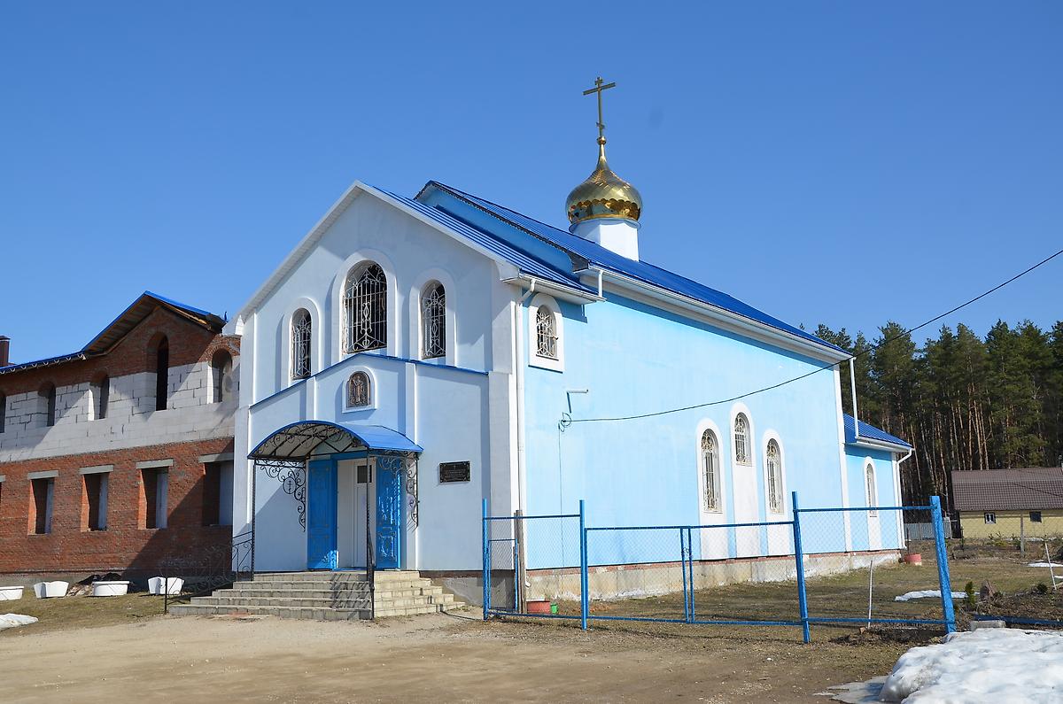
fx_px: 1105
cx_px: 532
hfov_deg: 51.4
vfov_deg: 35.3
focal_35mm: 38
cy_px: 352
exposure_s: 1/320
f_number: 9
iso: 100
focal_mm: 25
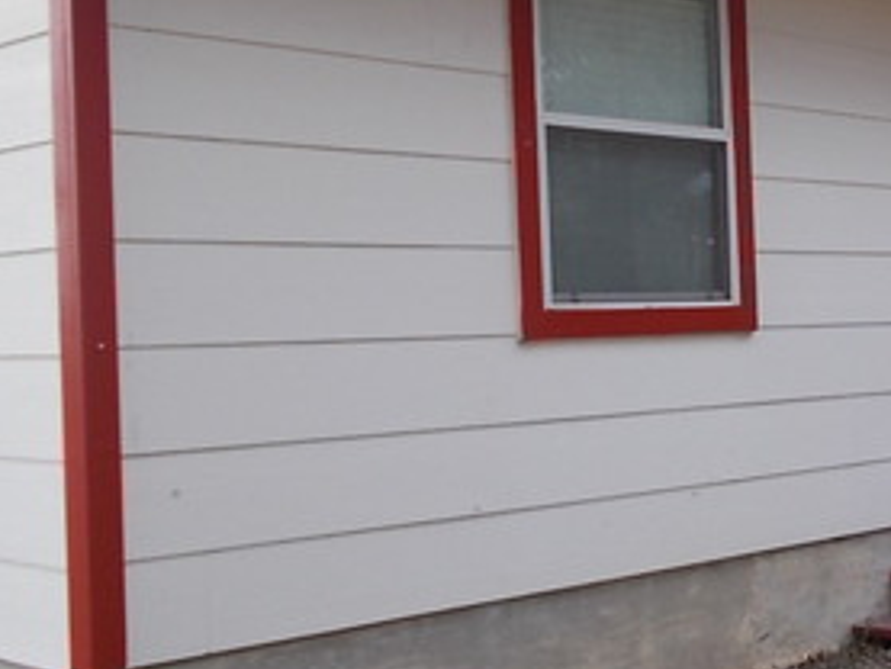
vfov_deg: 24.4
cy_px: 331
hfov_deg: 29.9
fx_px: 1545
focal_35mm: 60
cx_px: 897
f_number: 3.2
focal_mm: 4.6
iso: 80
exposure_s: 1/200
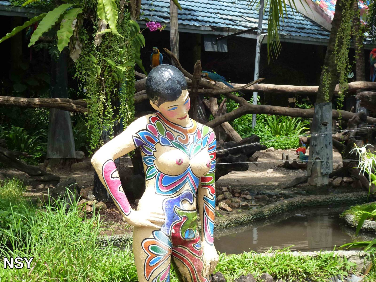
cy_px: 141
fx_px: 619
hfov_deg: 33.8
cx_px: 188
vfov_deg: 25.7
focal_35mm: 57
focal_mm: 10.1
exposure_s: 1/320
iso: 160
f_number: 4.4
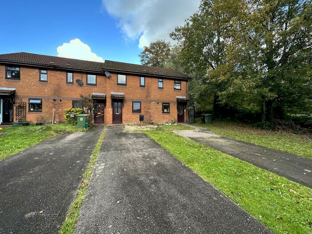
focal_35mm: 14
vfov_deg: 85.7
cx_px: 156
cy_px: 117
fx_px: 126
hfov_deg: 102.1
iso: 40
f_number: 2.2
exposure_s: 1/179
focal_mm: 2.22
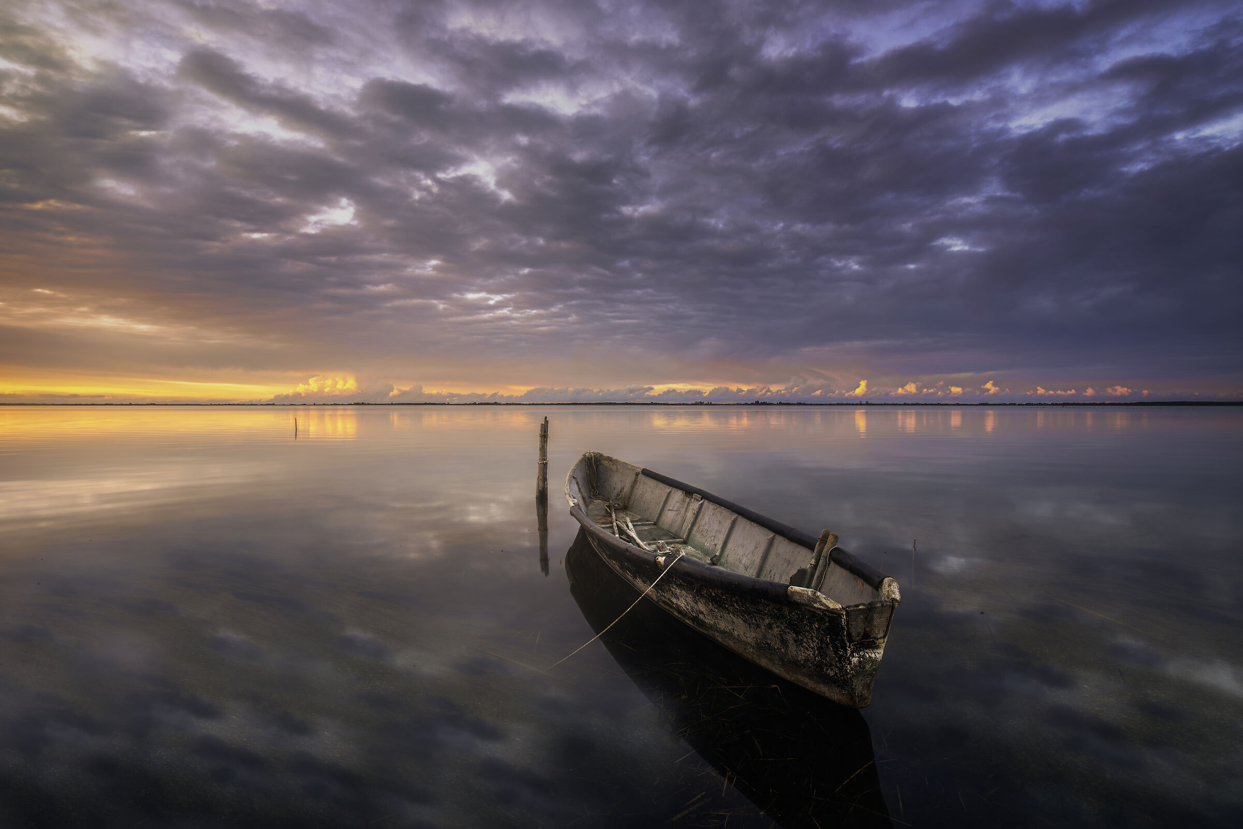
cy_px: 414
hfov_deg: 96.7
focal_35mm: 16
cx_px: 622
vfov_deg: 73.8
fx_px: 553
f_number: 10
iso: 100
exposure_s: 1/3
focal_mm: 16
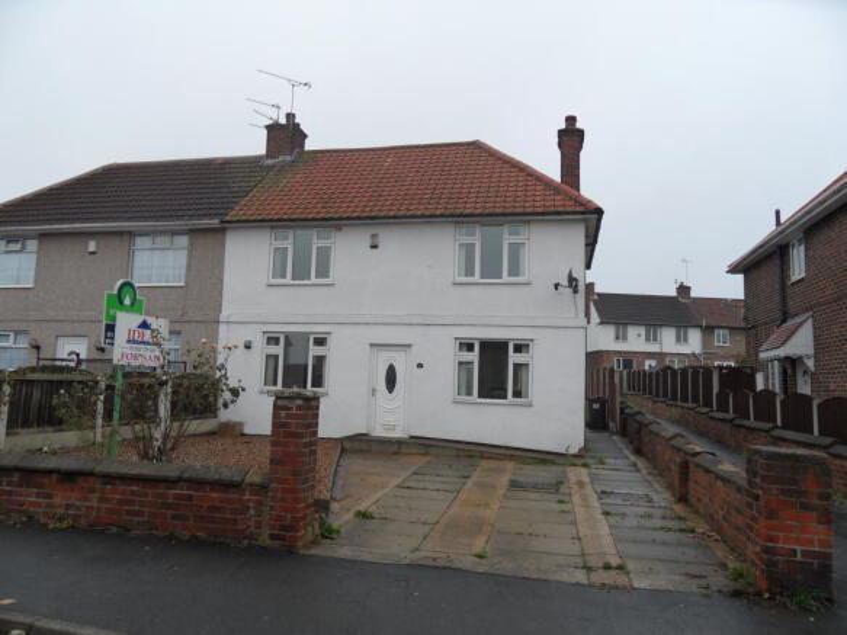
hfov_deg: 71.6
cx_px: 424
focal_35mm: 24
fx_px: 587
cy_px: 318
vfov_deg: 56.8
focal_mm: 3.9
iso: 80
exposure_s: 1/125
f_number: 3.2
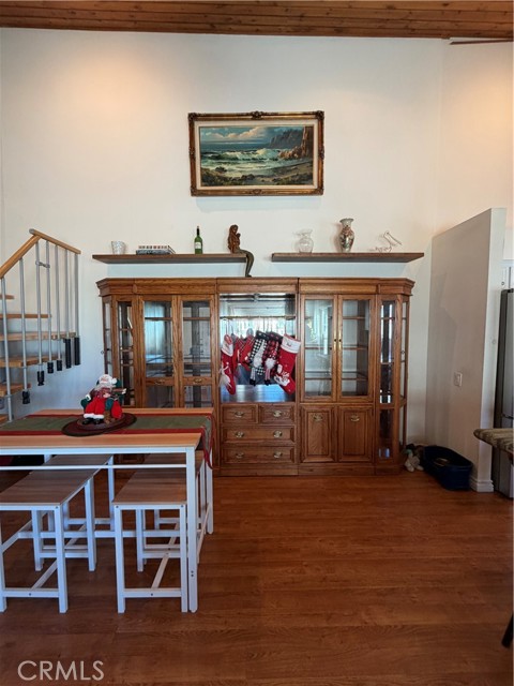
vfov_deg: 102.1
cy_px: 343
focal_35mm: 14
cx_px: 257
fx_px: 277
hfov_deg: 85.7
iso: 200
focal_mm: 2.22
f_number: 2.2
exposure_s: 1/60
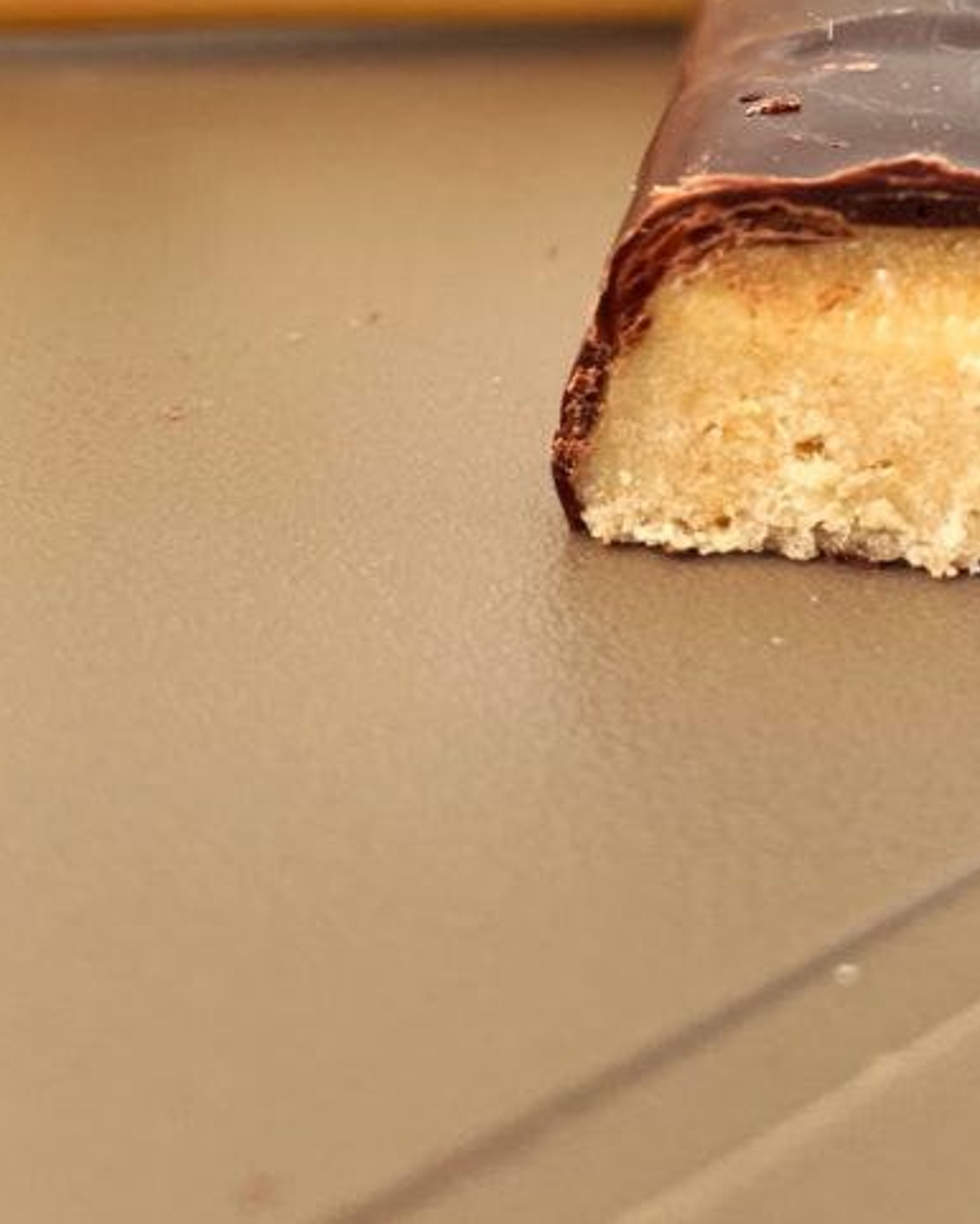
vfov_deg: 33.2
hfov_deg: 27.3
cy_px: 153
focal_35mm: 54
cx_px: 845
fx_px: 1957
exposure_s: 1/121
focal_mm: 4.2
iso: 100
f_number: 1.6
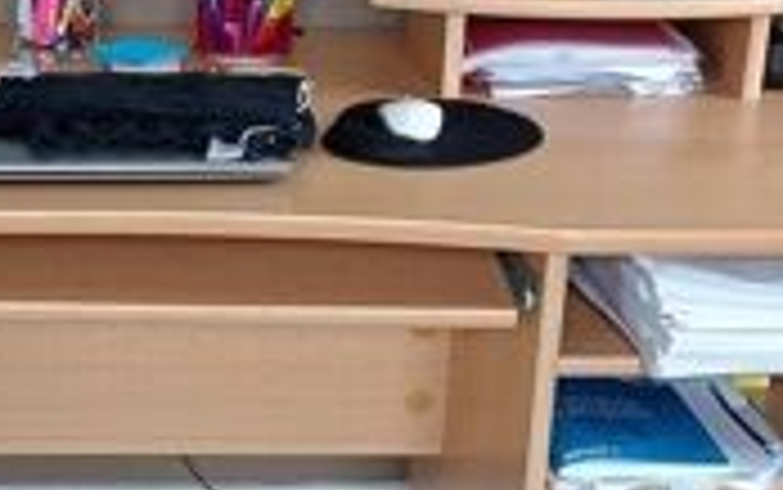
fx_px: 1623
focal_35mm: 76
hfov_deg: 26.7
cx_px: 189
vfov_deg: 17.2
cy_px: 306
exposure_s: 1/25
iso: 187
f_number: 1.8
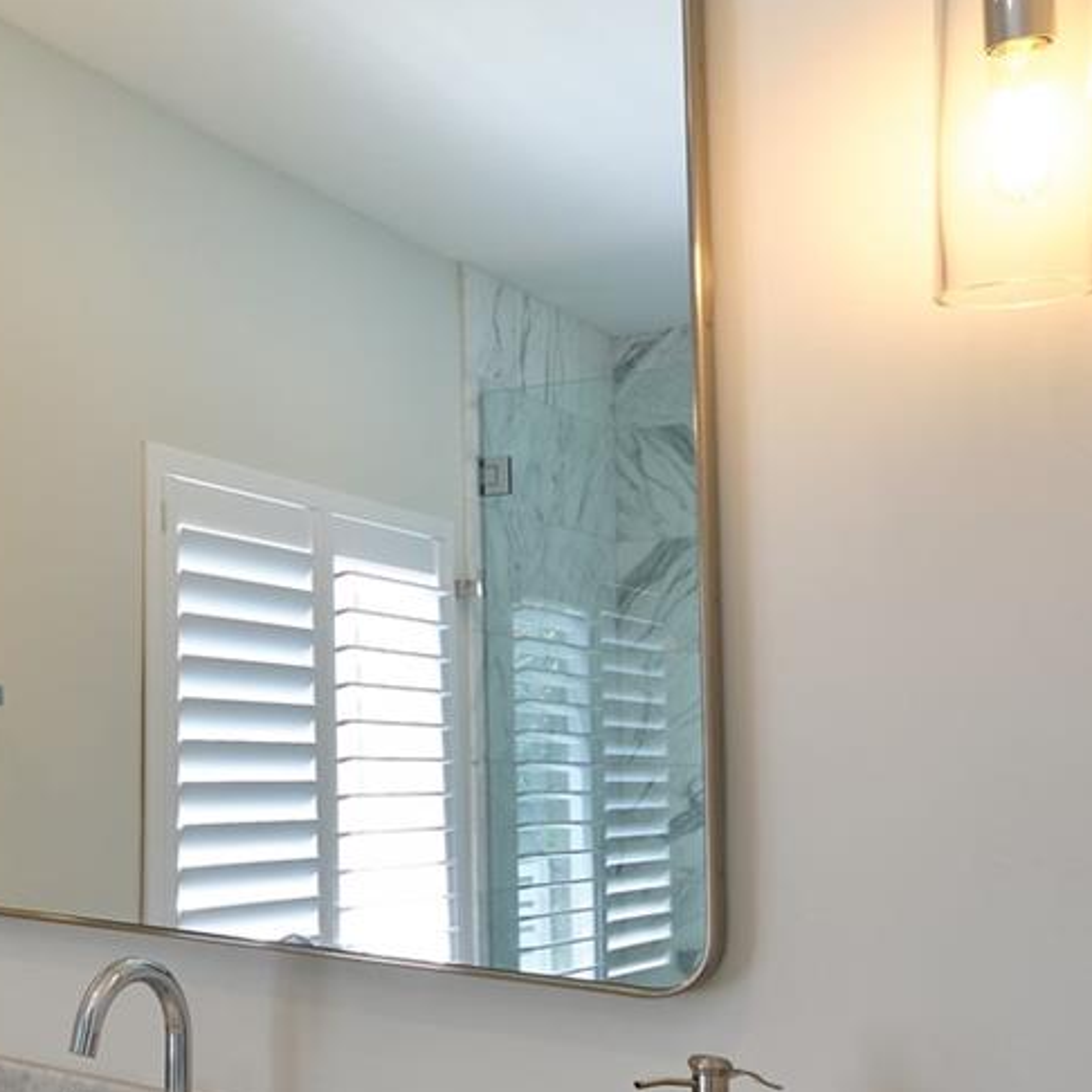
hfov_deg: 29.5
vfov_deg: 39.9
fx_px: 1499
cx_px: -427
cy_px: 649
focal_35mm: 42
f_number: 11
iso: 160
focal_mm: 10
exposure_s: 1/3.45
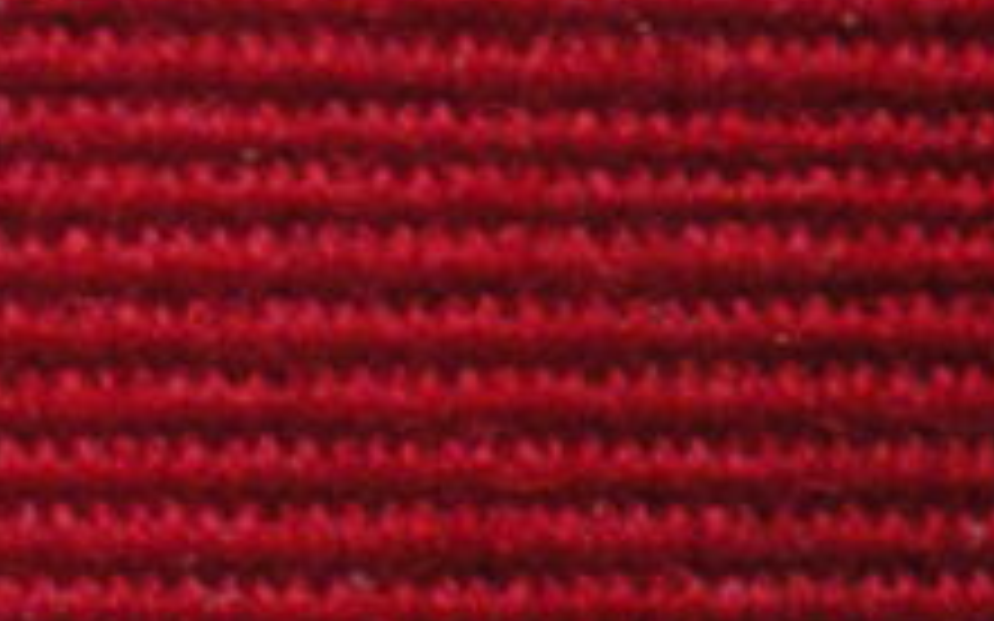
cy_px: 176
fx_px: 4929
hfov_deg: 10.4
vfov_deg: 7.2
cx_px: -1160
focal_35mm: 182
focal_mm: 6.3
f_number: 3.1
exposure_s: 1/50
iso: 400
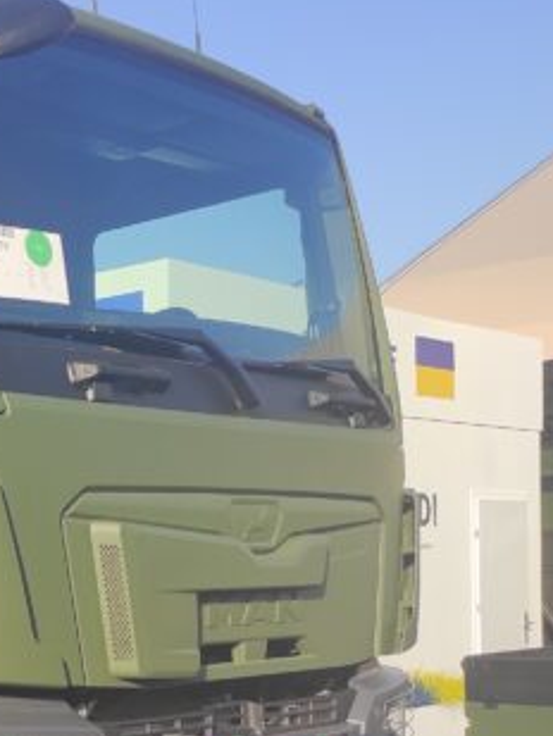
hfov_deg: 19.6
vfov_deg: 30.5
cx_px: -341
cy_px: 580
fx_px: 1320
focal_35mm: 62
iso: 100
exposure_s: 1/1144
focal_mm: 5.43
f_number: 1.89
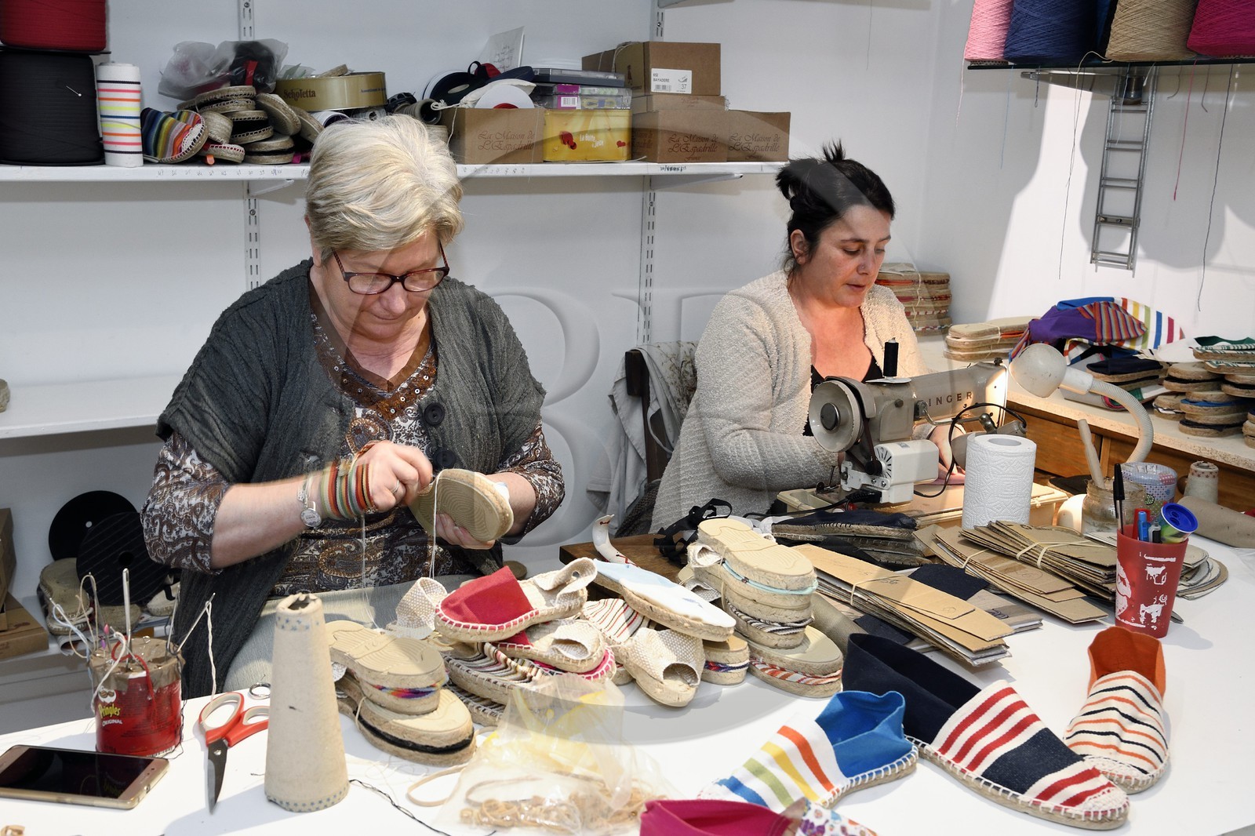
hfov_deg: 50.7
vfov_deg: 35.0
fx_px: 1324
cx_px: 628
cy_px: 418
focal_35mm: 38
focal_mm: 38
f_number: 8
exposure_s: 1/13
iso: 800
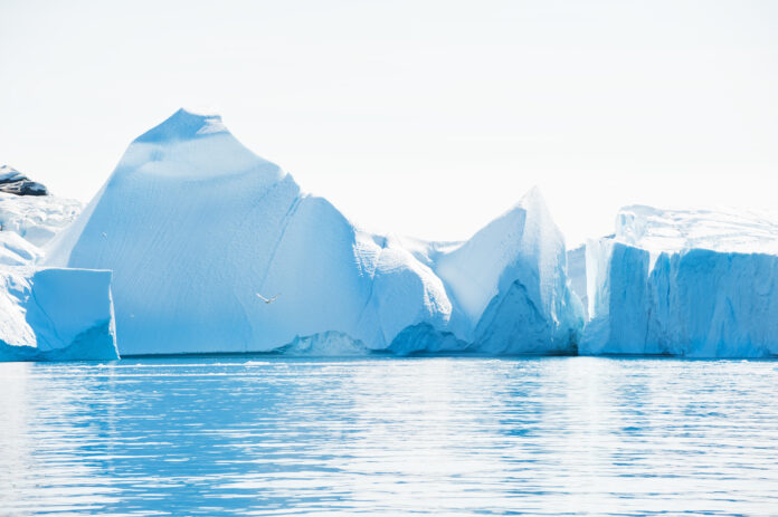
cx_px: 389
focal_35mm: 140
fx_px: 3023
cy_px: 258
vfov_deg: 9.8
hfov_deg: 14.7
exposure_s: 1/1000
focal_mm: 140
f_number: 8
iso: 200
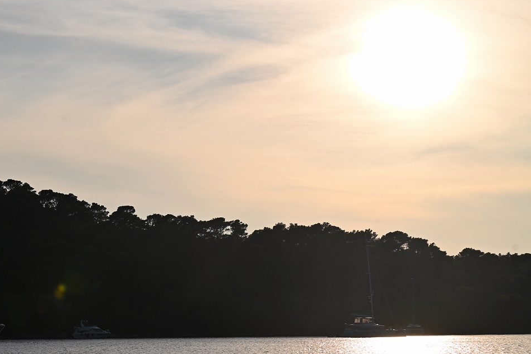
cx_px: 170
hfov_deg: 19.0
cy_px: 213
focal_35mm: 107
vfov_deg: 12.8
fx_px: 1578
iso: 100
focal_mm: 78
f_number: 9
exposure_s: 1/1250
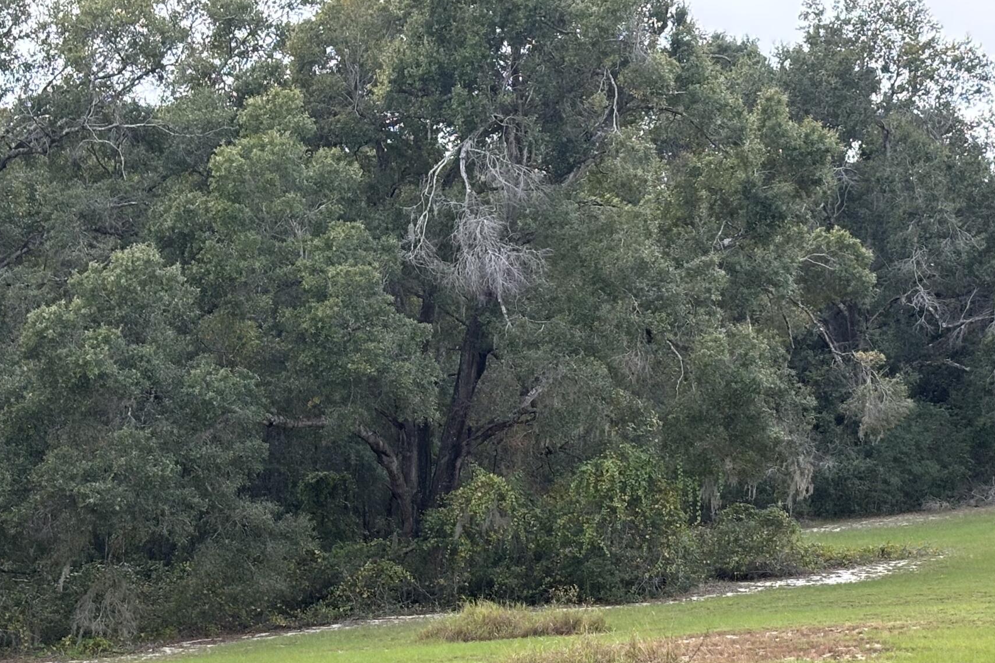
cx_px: 673
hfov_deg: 21.4
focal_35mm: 95
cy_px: 596
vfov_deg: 14.3
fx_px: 2626
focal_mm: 5.96
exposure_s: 1/544
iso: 32
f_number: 1.6
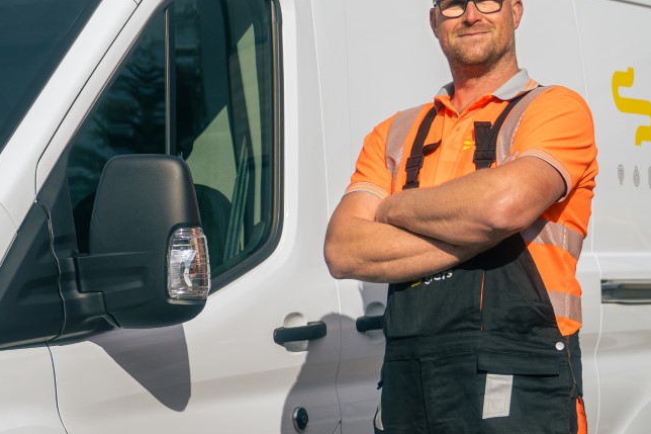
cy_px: 346
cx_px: 34
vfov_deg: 8.5
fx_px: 2910
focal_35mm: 161
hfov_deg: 12.6
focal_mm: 48
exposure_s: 1/2000
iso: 64
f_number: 2.8
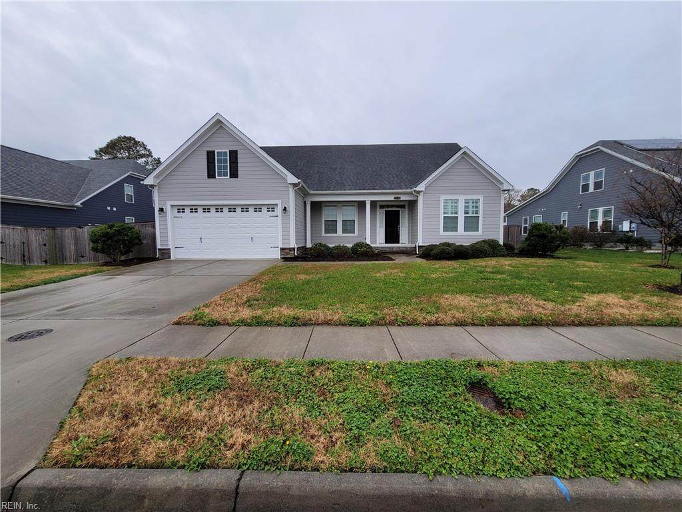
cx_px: 341
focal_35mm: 13
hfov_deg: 106.2
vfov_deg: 89.9
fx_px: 256
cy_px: 256
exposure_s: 1/225
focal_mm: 2.2
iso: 64
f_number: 2.2
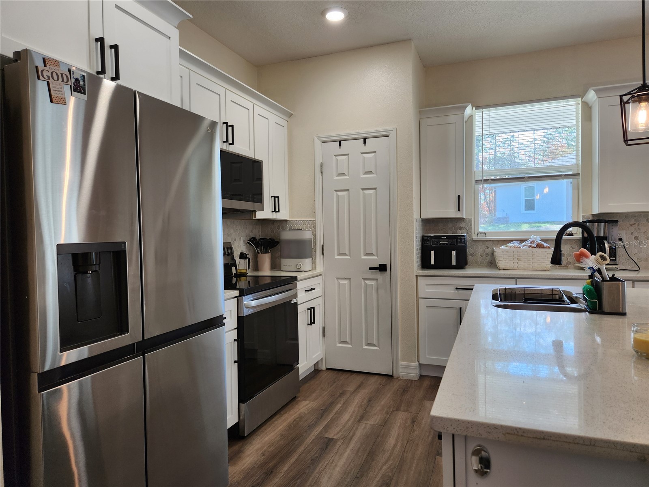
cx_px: 324
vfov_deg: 58.9
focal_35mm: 23
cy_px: 244
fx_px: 431
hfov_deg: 73.9
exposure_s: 1/120
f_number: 1.8
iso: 64
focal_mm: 5.4
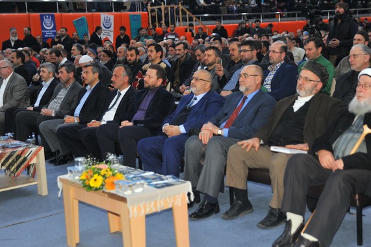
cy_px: 130
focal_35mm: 61
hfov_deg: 32.9
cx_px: 195
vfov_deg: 22.2
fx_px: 628
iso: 320
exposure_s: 1/60
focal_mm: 52
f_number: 2.8
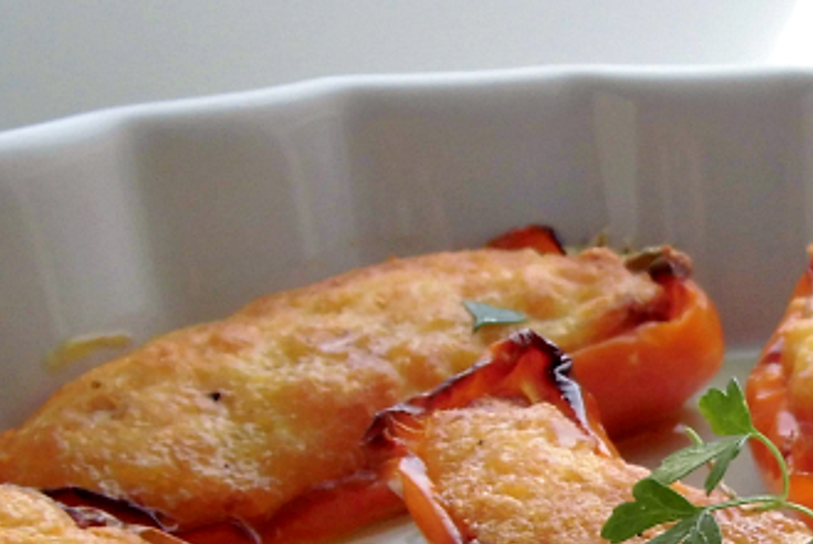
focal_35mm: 152
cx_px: 944
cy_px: 556
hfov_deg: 13.2
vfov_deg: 9.0
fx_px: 3436
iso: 100
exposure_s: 1/80
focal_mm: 8.3
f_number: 3.4
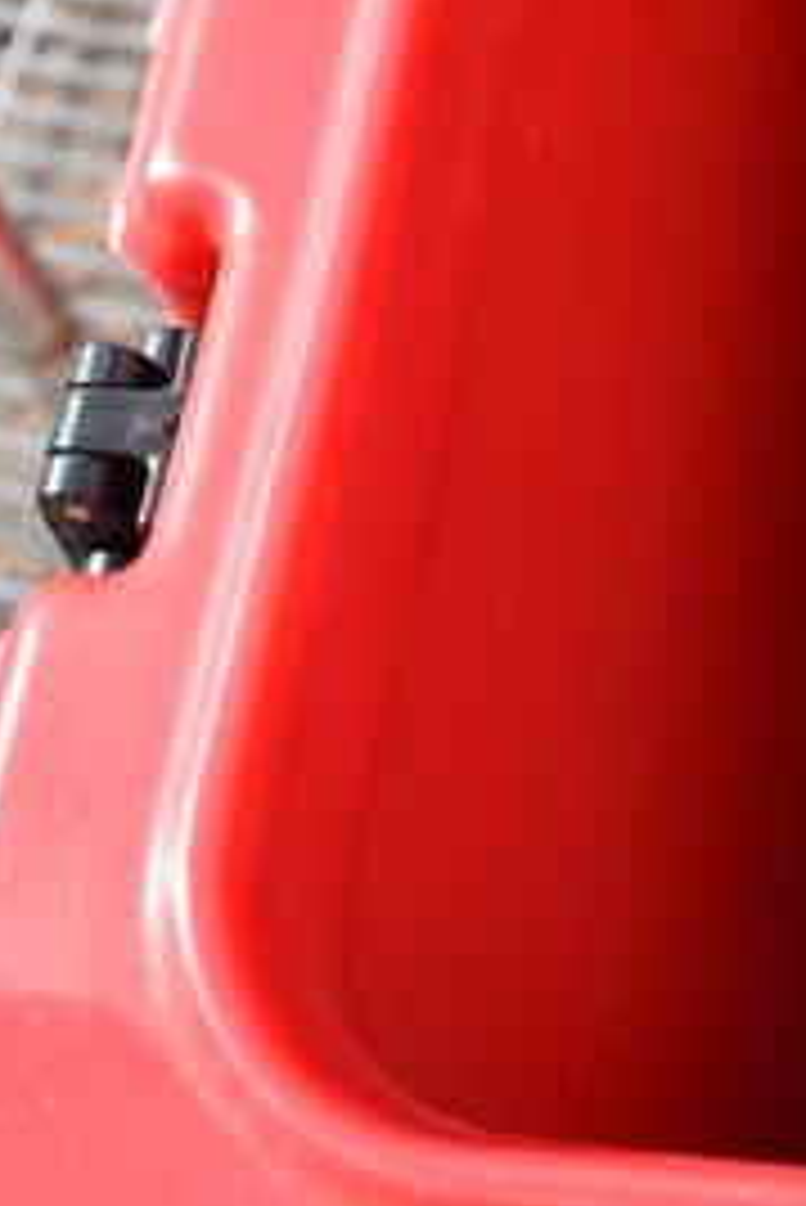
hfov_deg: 14.1
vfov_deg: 20.3
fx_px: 3085
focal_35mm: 92
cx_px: 1139
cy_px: -340
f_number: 6.3
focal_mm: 18
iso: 200
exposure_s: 1/250
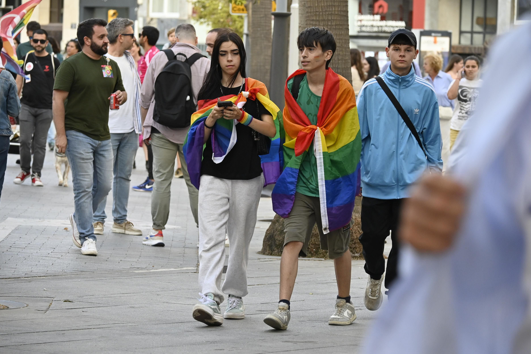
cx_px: 263
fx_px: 2854
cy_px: 172
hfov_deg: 10.6
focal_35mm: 194
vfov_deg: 7.1
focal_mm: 115
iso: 640
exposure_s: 1/320
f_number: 5.6
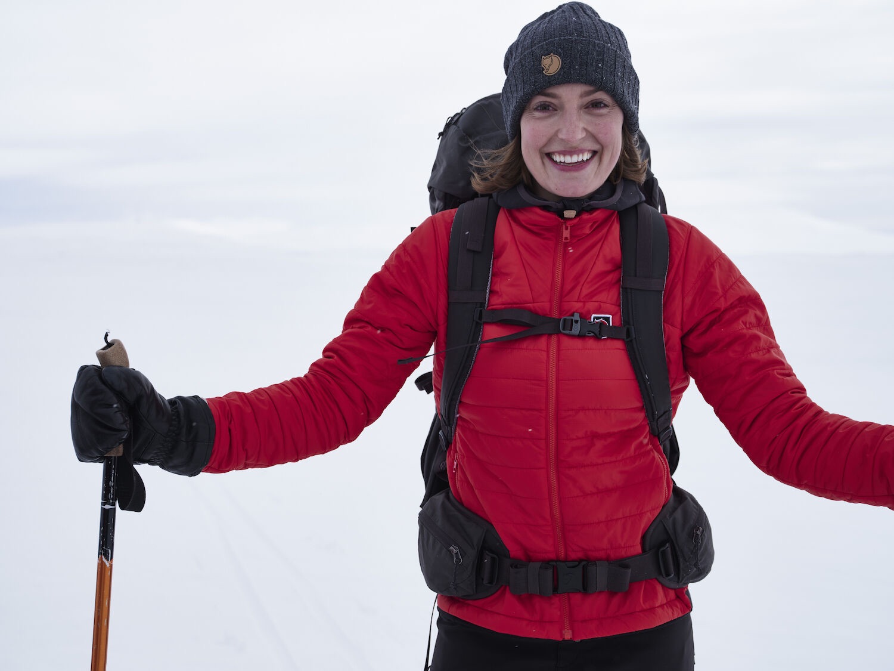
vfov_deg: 32.2
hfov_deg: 42.1
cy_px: 336
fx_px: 1162
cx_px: 447
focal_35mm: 45
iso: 125
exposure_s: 1/1250
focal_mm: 57.5
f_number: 7.1
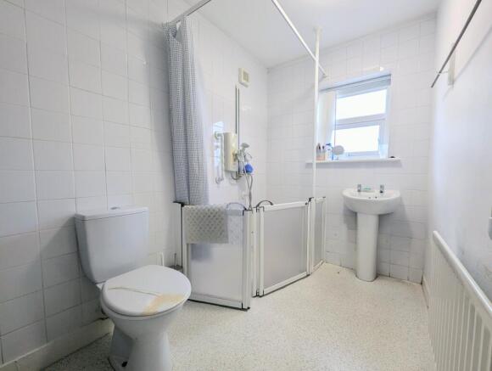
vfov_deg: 90.1
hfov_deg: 106.1
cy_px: 186
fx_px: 185
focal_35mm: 13
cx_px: 246
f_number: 2.2
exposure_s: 1/100
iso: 42
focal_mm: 1.95
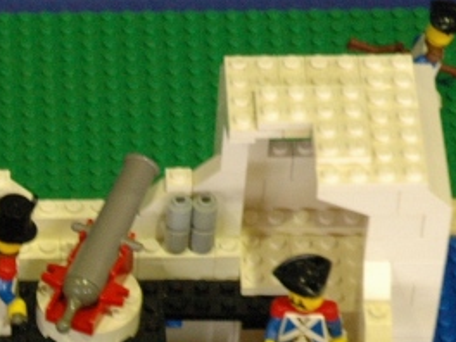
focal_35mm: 290
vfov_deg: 5.1
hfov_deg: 6.7
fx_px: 3820
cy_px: 546
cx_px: -206
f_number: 6.3
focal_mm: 52
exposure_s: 1/15
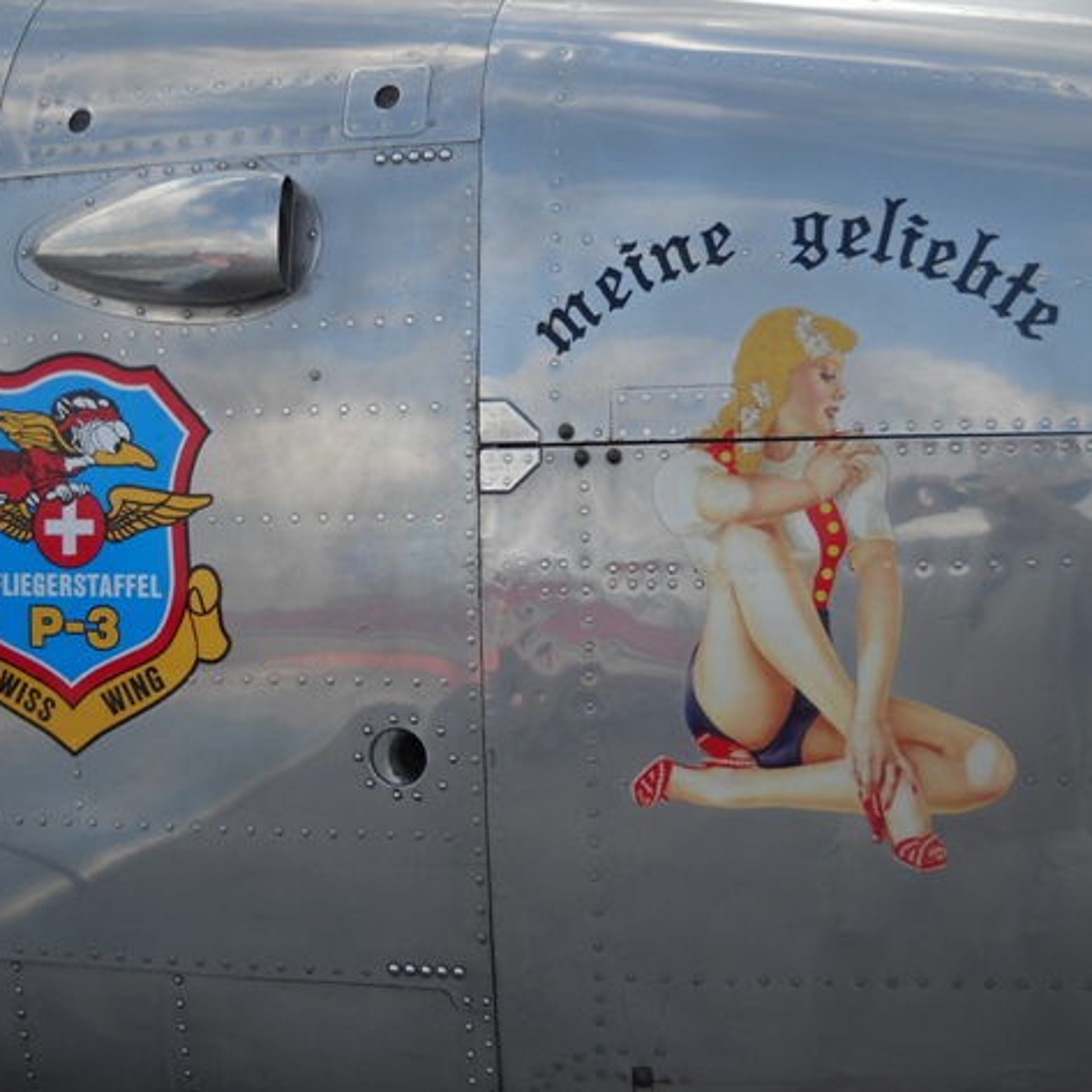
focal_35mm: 49
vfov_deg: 34.7
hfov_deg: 34.7
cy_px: 549
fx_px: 1749
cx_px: 522
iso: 64
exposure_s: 1/209
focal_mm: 6.72
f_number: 5.5
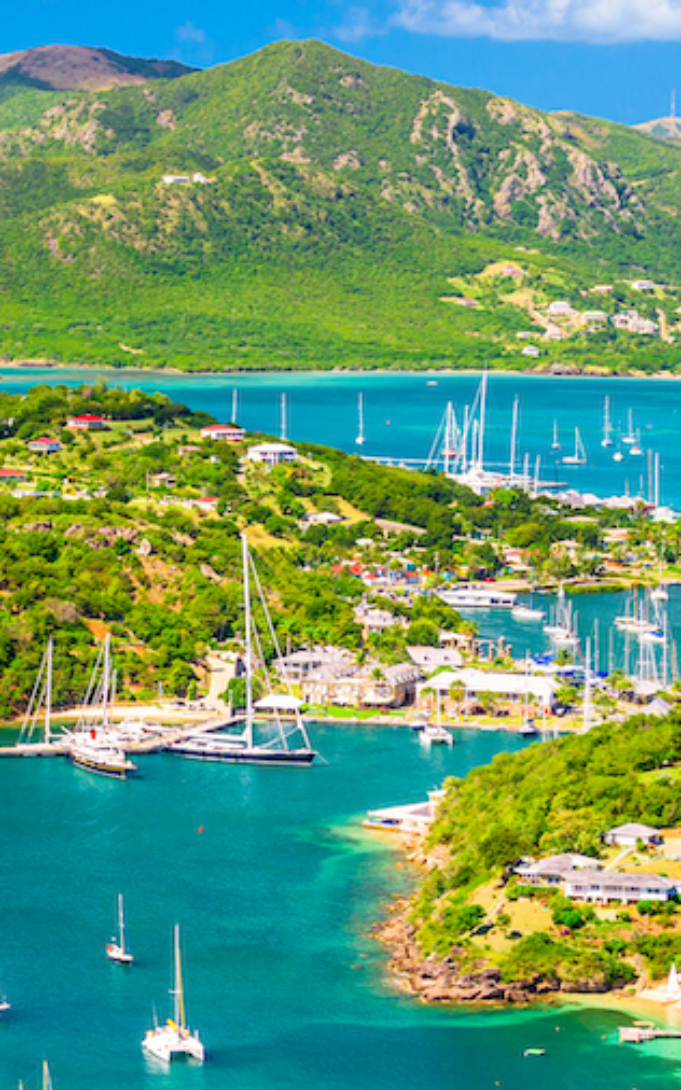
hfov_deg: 8.9
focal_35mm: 145
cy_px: 592
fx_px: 4308
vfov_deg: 14.4
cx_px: -136
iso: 160
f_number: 8
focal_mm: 48
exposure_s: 1/100
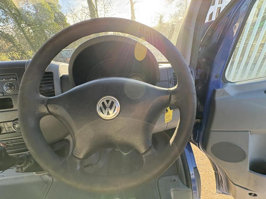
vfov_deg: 85.7
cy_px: 100
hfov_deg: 102.1
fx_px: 108
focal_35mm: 14
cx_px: 133
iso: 80
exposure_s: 1/140
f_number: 2.2
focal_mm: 2.22
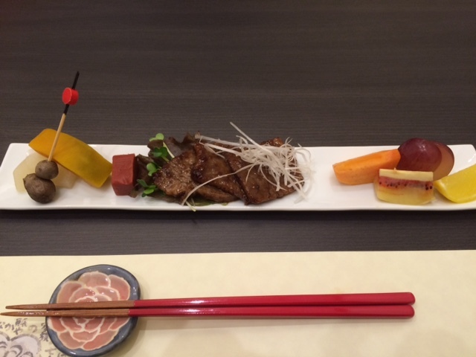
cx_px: 238
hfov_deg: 61.7
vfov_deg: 48.2
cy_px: 178
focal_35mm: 29
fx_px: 399
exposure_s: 1/30
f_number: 2.2
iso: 100
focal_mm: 4.15
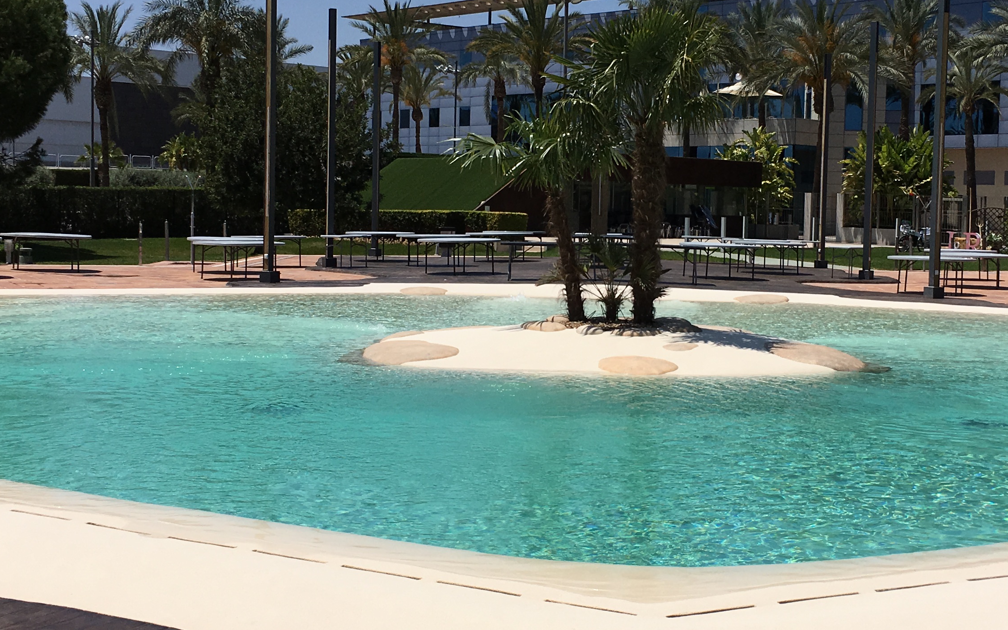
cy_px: 293
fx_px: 1511
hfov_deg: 36.8
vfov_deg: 23.5
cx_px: 582
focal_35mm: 55
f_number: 2.2
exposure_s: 1/4049
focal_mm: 4.15
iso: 25
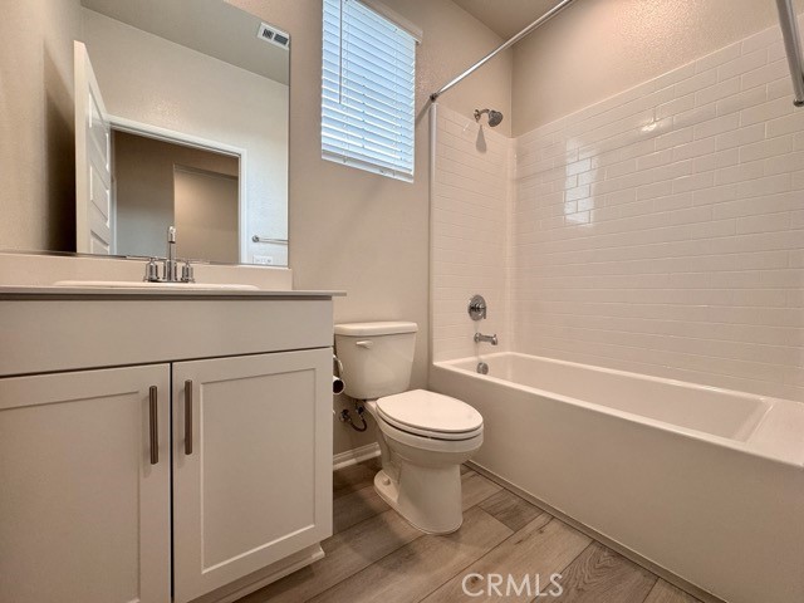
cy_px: 302
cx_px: 402
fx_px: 325
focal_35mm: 14
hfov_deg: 102.1
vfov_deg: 85.7
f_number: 2.2
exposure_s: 1/120
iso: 160
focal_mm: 2.22
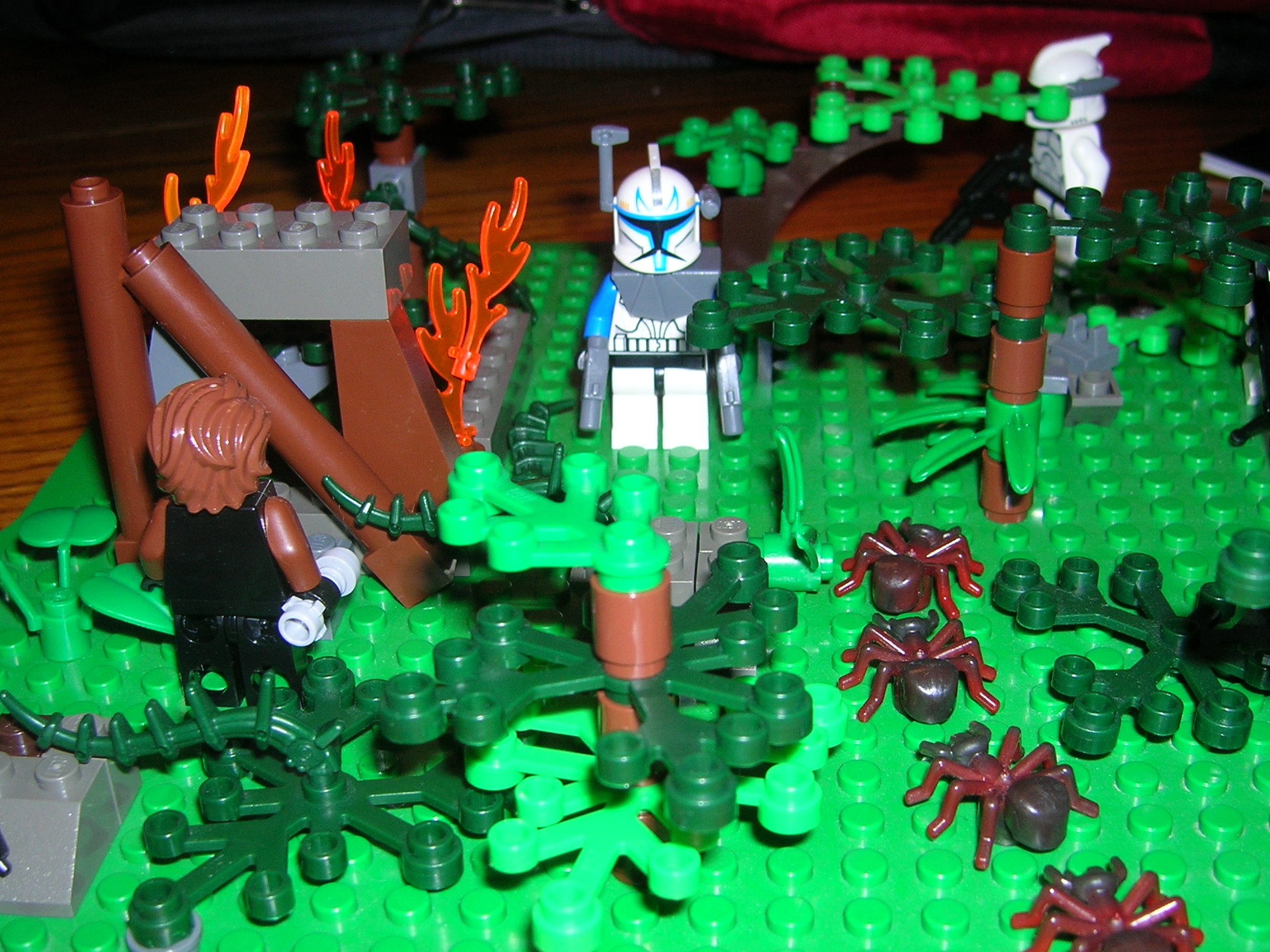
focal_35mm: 44
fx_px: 1614
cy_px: 572
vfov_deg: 32.8
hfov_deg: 42.9
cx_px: 638
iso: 50
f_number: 2.9
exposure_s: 1/60.1
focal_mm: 5.7
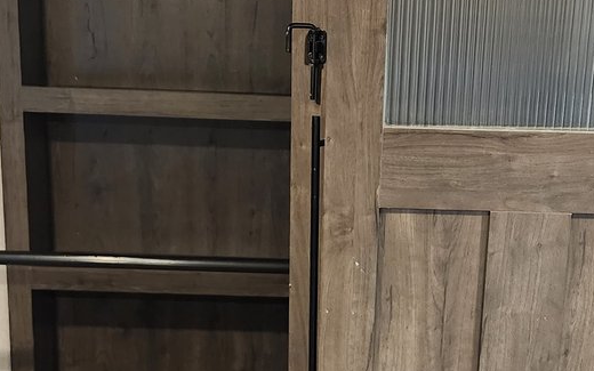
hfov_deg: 28.9
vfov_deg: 18.2
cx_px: 349
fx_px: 1149
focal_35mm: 71
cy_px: 293
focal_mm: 6.4
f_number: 1.8
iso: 640
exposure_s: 1/40
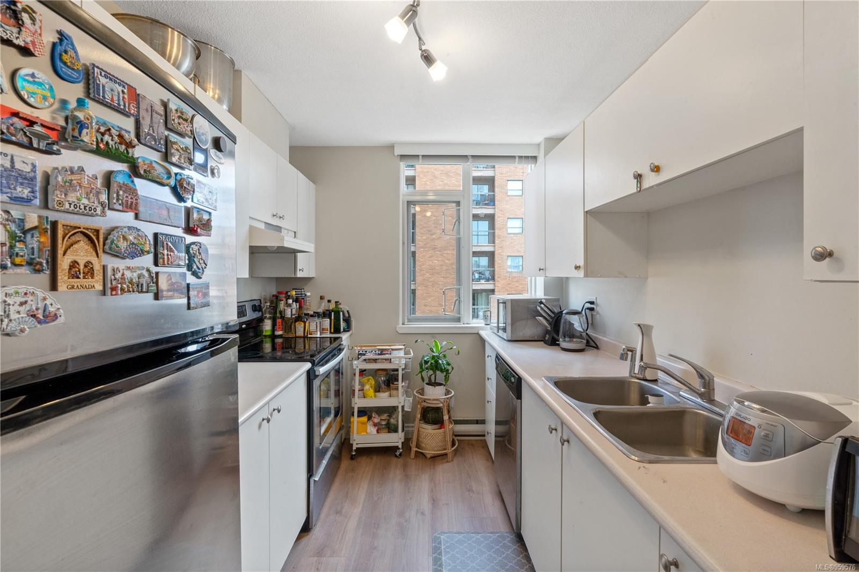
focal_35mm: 16
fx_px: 382
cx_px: 430
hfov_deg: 96.7
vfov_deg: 73.7
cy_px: 286
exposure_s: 1/8
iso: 400
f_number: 9.5
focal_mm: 16
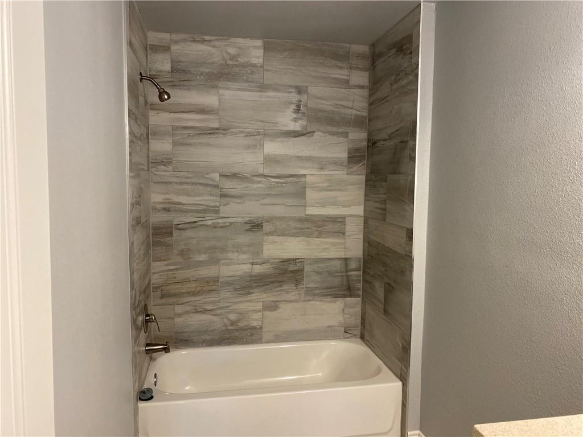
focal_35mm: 26
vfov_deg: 53.1
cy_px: 218
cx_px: 292
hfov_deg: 67.3
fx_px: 438
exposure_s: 1/60
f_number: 1.8
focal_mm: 4.25
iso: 200
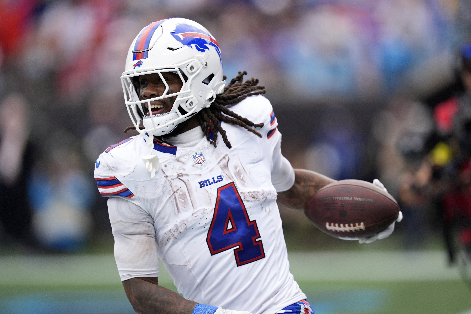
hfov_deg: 5.2
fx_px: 5233
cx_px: 236
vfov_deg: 3.4
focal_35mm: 400
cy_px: 157
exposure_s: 1/2000
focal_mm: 400
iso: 500
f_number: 2.8
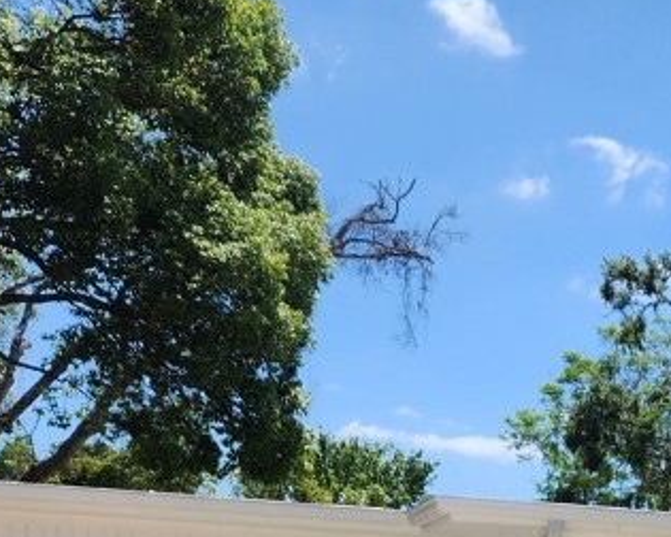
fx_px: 1450
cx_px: 856
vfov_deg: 19.2
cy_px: 725
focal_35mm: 73
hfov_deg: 23.3
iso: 20
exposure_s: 1/1610
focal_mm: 5.4
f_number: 1.8
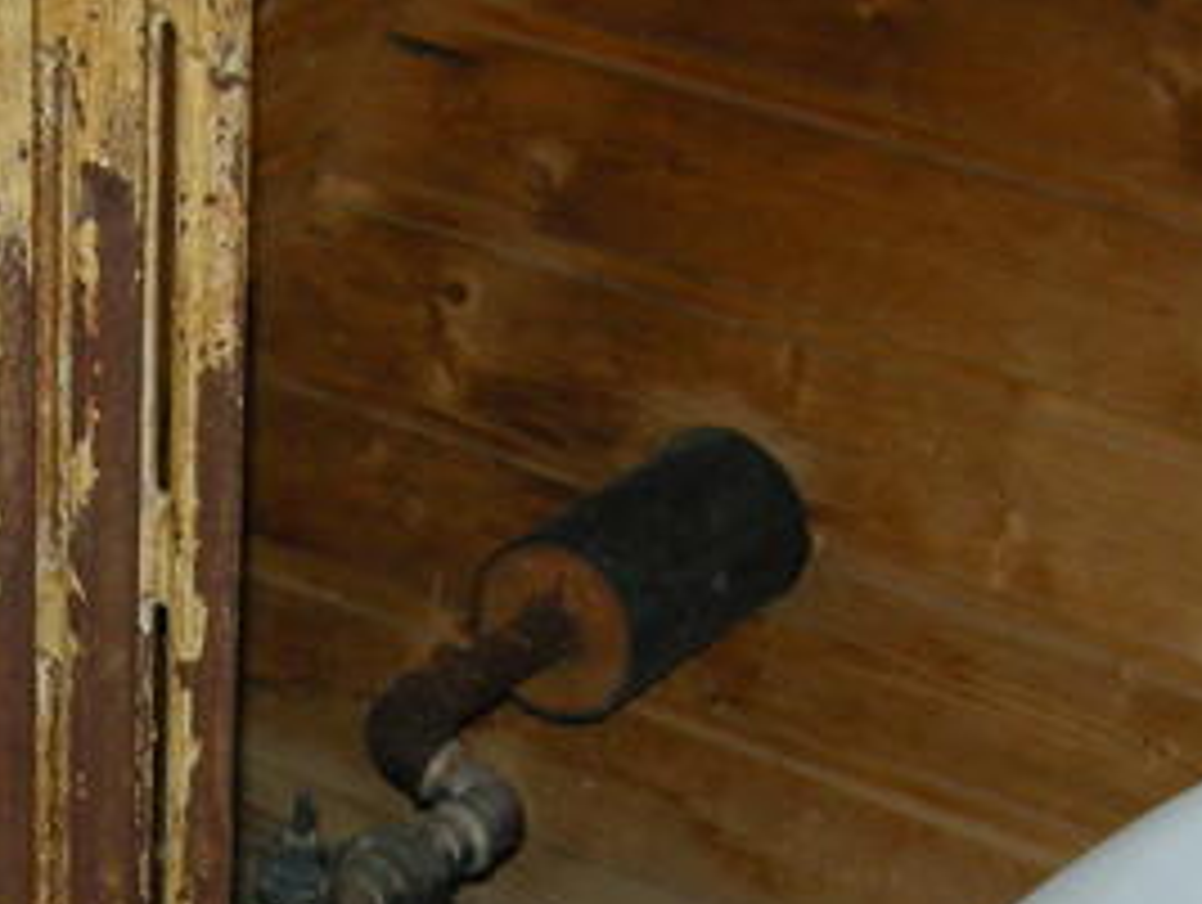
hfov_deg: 14.6
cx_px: 243
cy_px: 1039
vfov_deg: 10.9
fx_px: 4659
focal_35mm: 134
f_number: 2.7
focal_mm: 7.5
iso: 100
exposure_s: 1/60
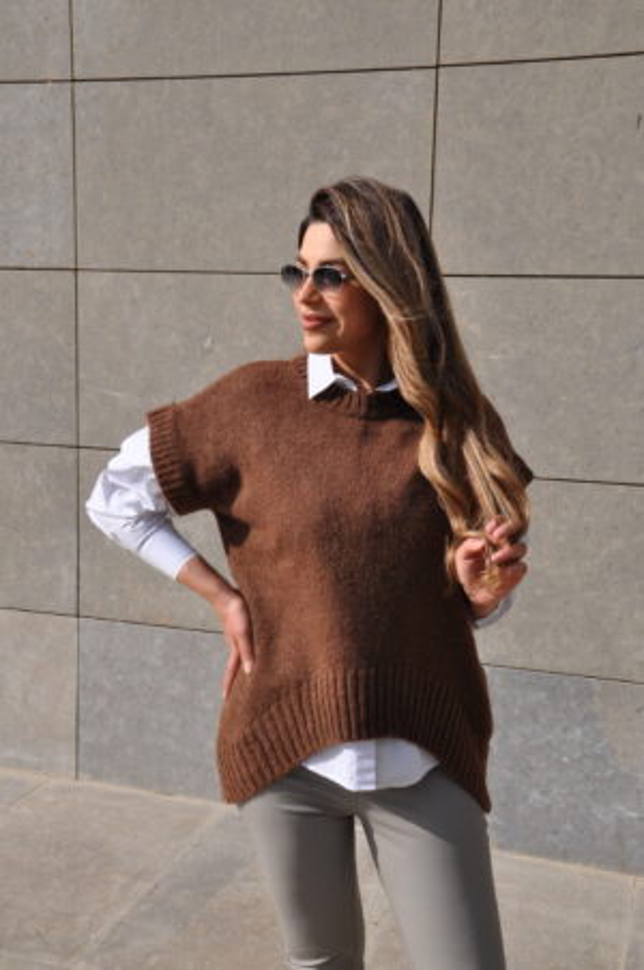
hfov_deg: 29.8
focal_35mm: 45
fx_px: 1211
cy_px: 485
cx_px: 322
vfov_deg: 43.7
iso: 200
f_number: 14
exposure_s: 1/200
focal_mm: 30
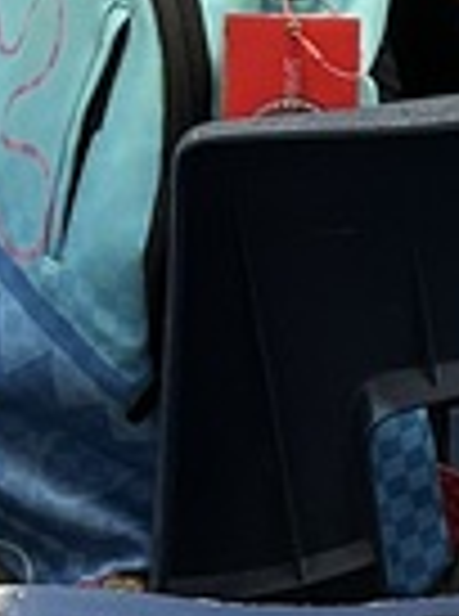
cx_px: 1012
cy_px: 355
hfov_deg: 7.2
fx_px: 3464
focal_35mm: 195
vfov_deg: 10.2
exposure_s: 1/120
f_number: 1.5
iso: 125
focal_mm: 5.7
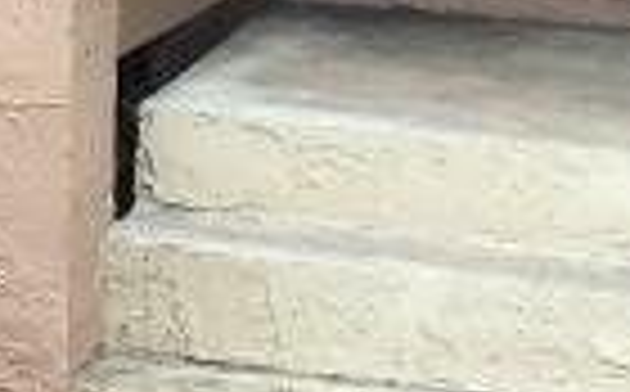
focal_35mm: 225
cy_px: -676
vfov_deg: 5.5
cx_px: -886
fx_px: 3857
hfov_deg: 8.5
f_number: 2.2
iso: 25
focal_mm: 4.15
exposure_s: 1/120
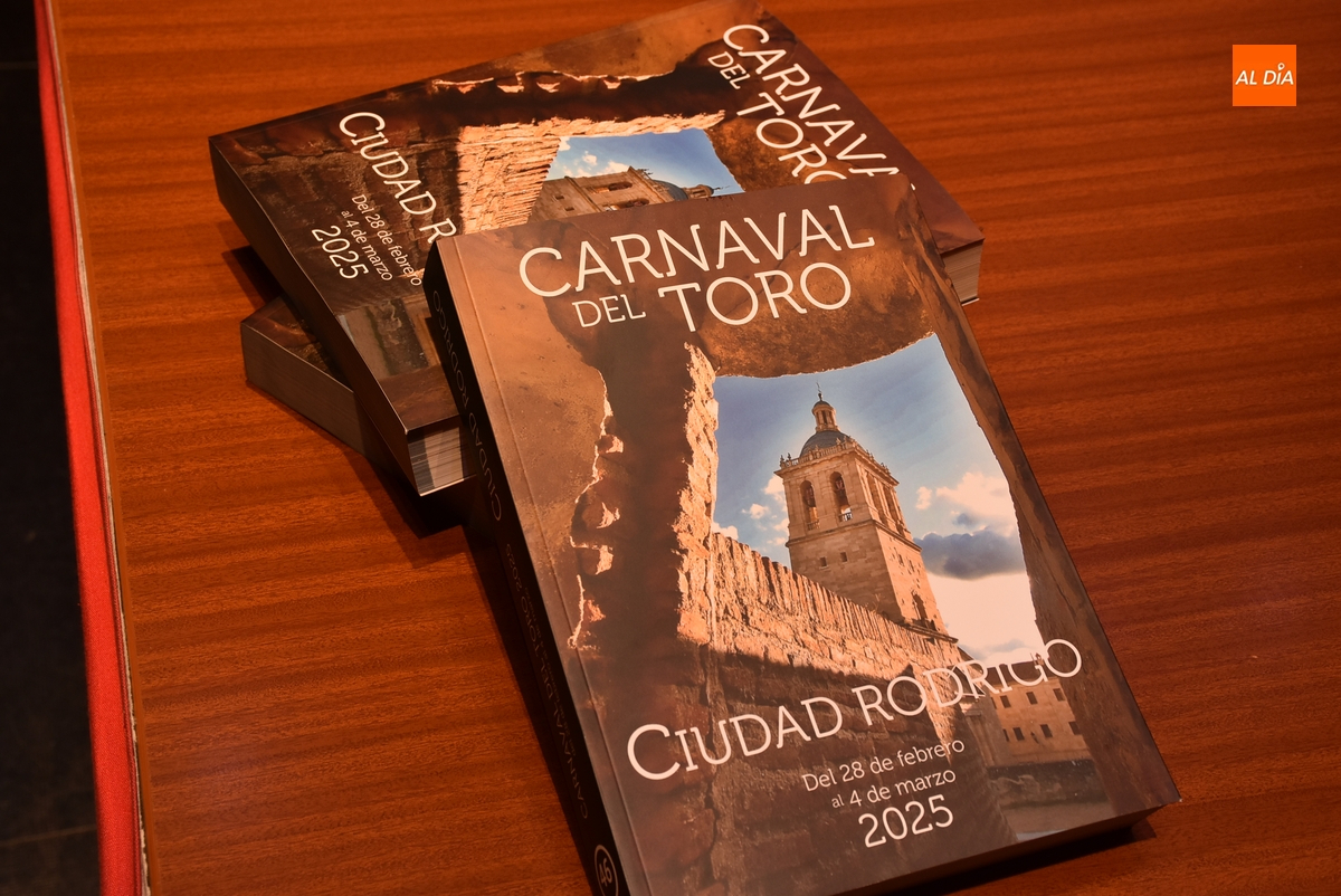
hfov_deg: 37.8
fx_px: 1957
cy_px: 448
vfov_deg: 25.8
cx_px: 670
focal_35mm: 52
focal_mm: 35
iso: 400
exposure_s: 1/160
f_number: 6.3
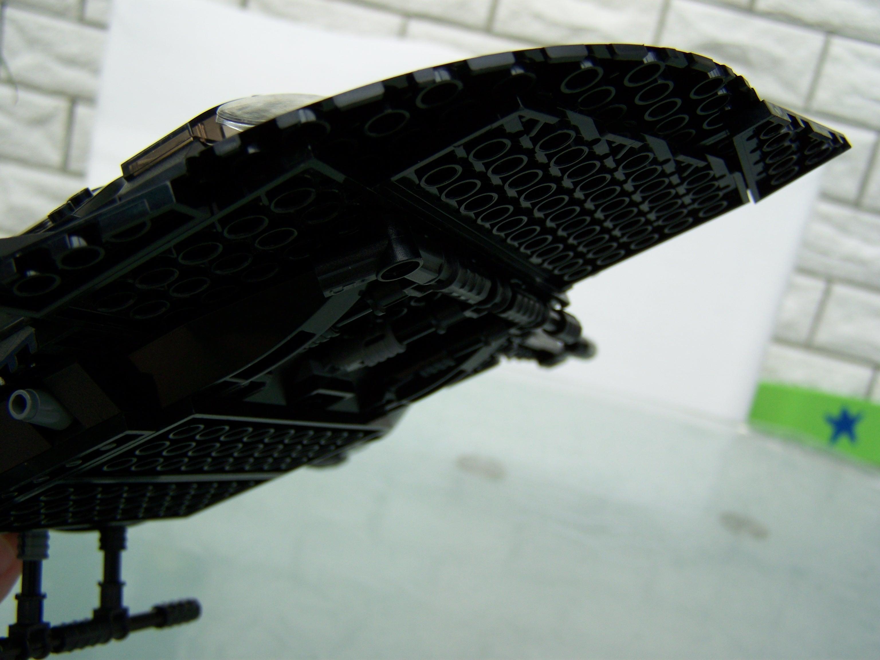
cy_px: 330
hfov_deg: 49.0
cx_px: 440
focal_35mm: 38
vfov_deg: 37.7
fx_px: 966
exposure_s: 1/200
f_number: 2.8
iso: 64
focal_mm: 6.3
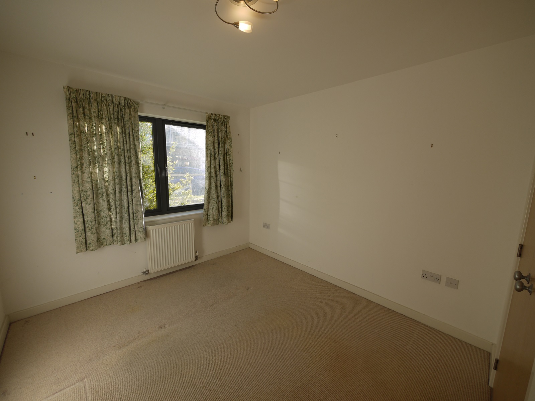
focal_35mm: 14
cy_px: 200
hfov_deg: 102.1
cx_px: 268
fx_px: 216
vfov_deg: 85.7
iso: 100
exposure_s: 1/125
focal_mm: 7
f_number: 4.5
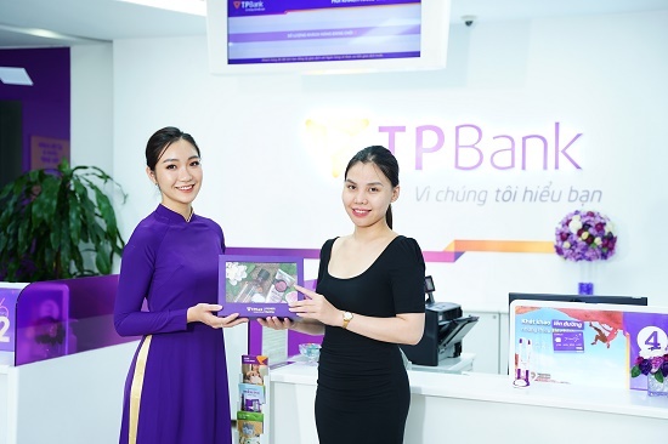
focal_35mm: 50
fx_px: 918
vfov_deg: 27.2
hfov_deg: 40.0
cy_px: 222
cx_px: 334
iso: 800
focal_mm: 49.5
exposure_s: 1/200
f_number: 3.2
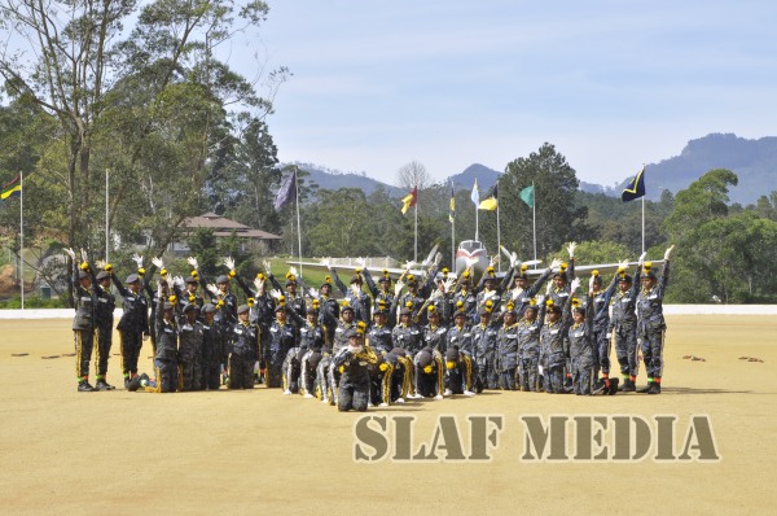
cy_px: 258
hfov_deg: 23.4
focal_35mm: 87
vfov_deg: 15.7
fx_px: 1875
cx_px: 388
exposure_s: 1/100
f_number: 14
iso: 200
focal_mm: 58
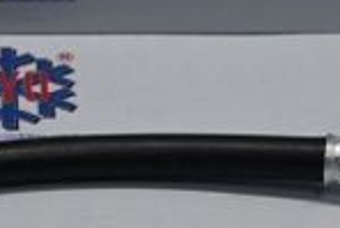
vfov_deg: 7.3
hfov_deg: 11.1
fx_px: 1749
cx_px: 90
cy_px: 322
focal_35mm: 185
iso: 500
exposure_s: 1/125
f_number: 4.8
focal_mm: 30.5
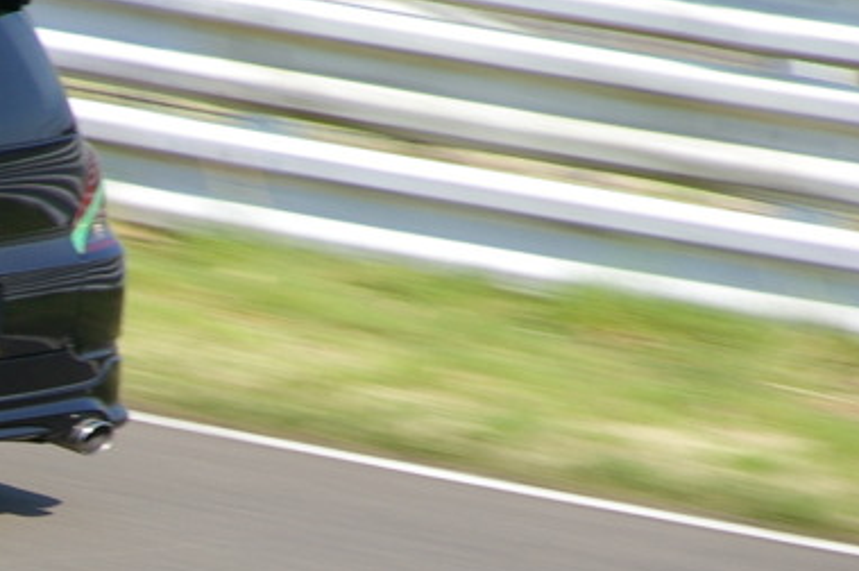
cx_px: -292
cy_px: 542
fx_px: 22219
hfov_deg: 2.2
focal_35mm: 932
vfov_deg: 1.5
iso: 200
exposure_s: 1/125
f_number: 11
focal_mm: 230
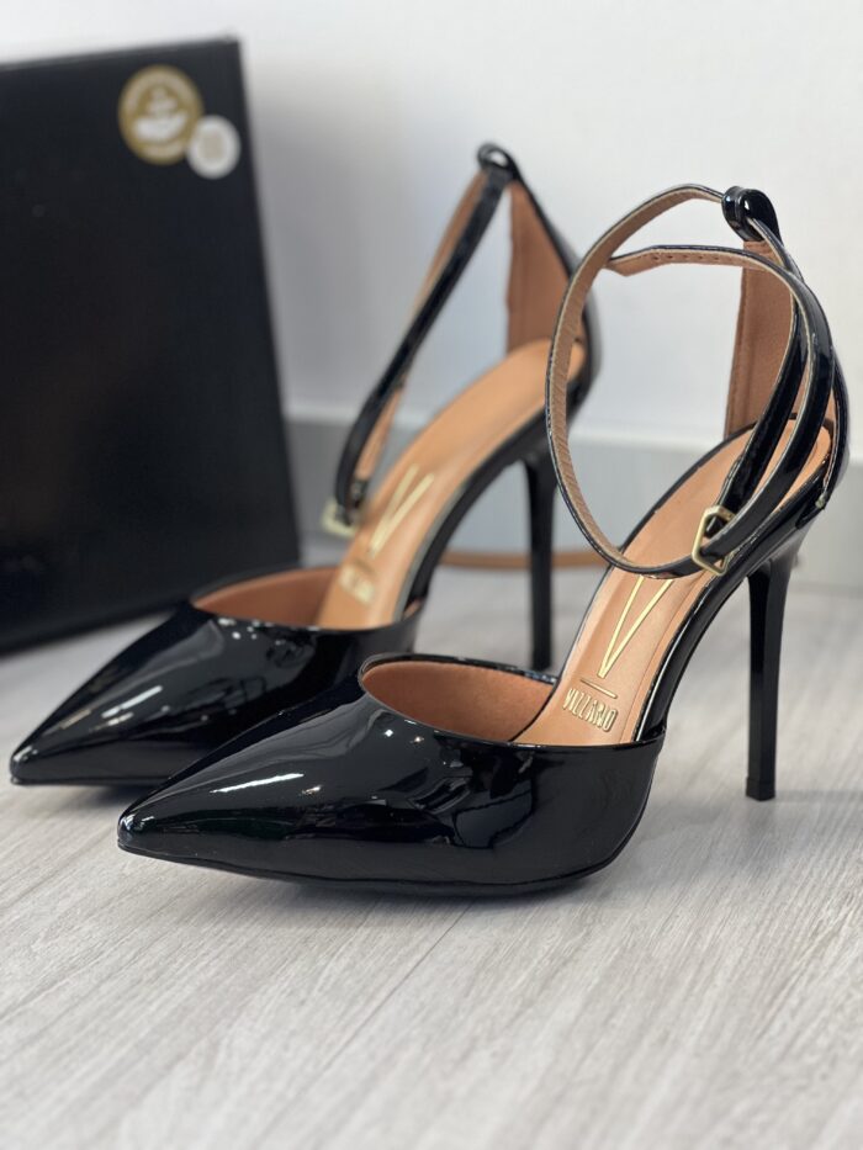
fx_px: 2559
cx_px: 432
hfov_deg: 19.1
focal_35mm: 77
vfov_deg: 25.3
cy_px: 575
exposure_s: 1/120
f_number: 2.8
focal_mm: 9
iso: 200
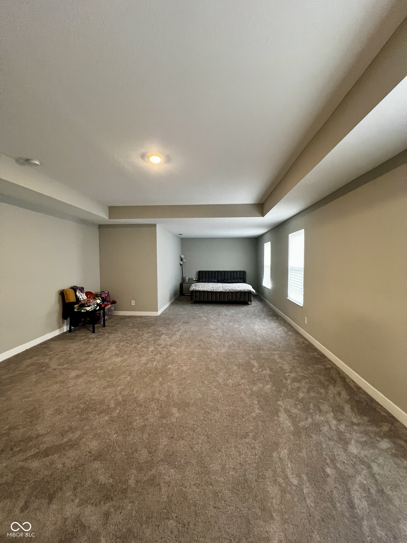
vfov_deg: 106.2
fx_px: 204
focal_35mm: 13
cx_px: 204
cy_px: 272
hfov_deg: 89.9
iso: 400
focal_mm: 1.57
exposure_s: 1/60
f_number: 1.8
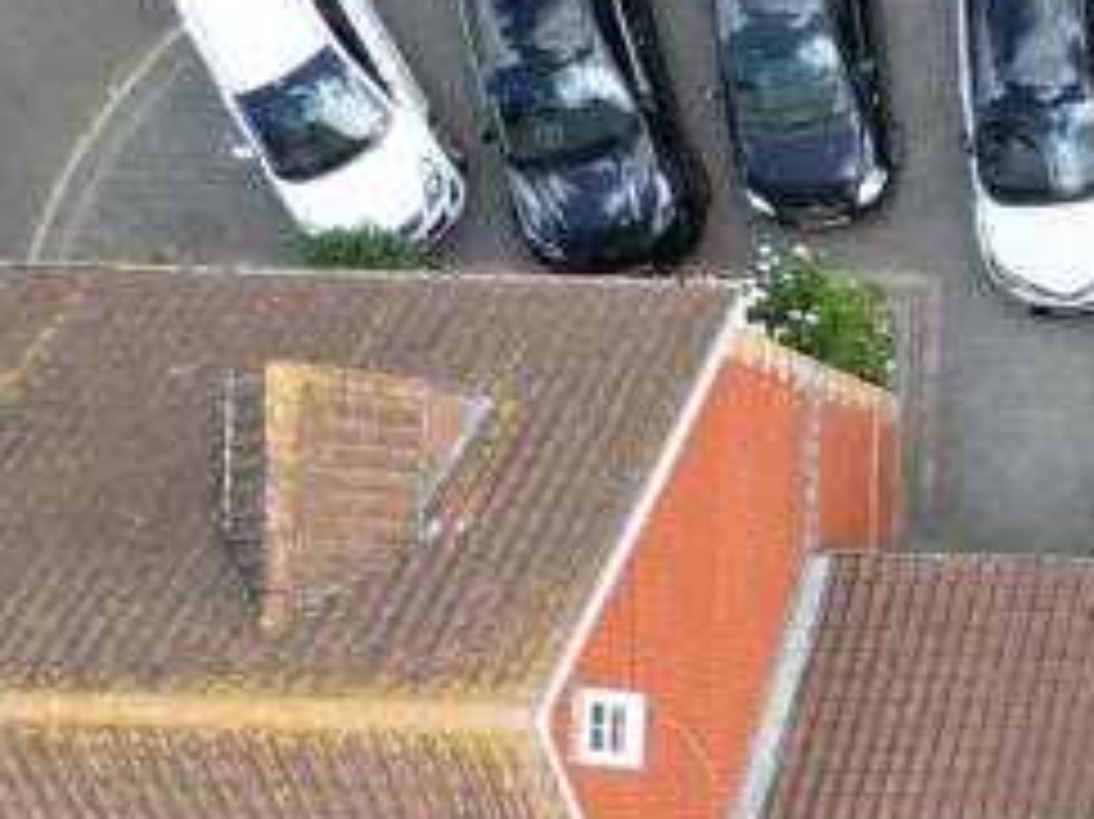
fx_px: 3190
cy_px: 801
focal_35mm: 101
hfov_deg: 16.6
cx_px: 1900
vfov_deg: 14.4
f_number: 1.7
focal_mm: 6.72
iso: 100
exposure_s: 1/640
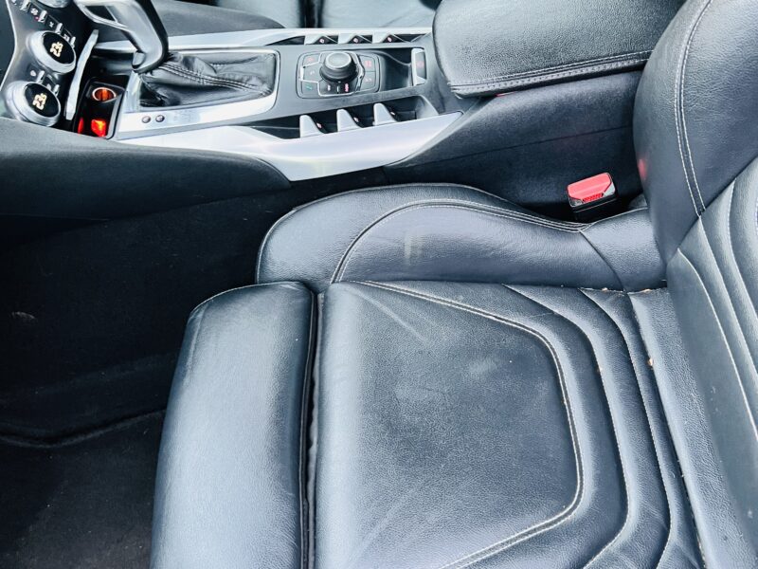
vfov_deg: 53.1
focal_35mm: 26
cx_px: 379
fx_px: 569
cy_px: 284
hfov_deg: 67.3
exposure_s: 1/46
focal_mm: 5.7
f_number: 1.5
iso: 500
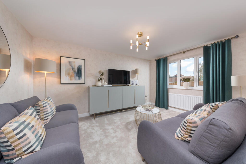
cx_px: 123
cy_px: 82
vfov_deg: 90.0
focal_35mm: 12
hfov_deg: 112.6
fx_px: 82
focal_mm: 12
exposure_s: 1/3
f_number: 14
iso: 250
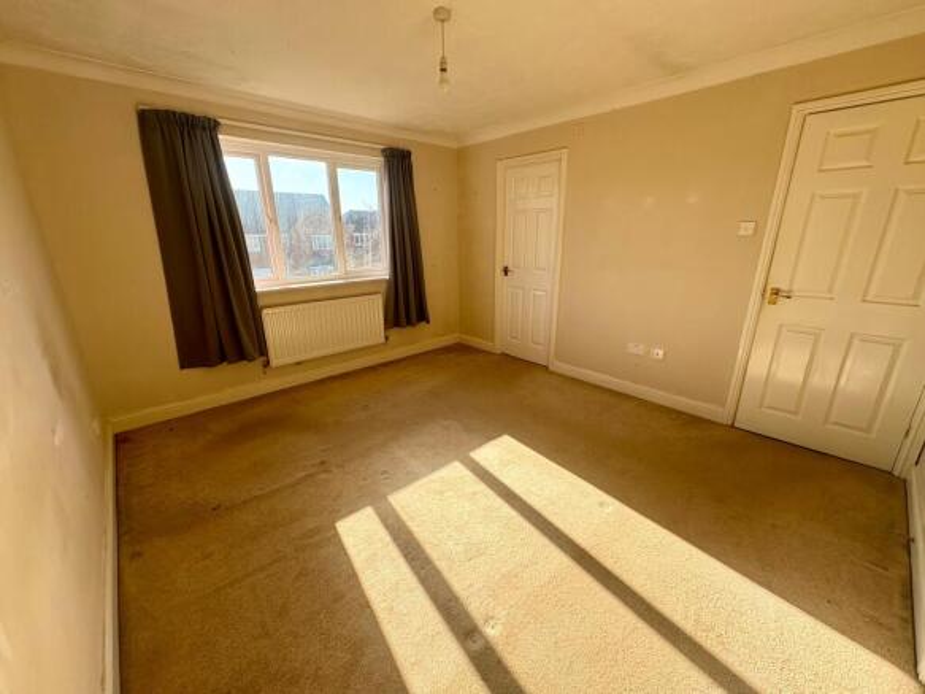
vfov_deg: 85.7
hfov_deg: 102.1
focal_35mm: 14
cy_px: 347
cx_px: 462
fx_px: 374
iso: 64
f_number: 2.2
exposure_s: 1/301
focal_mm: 2.22
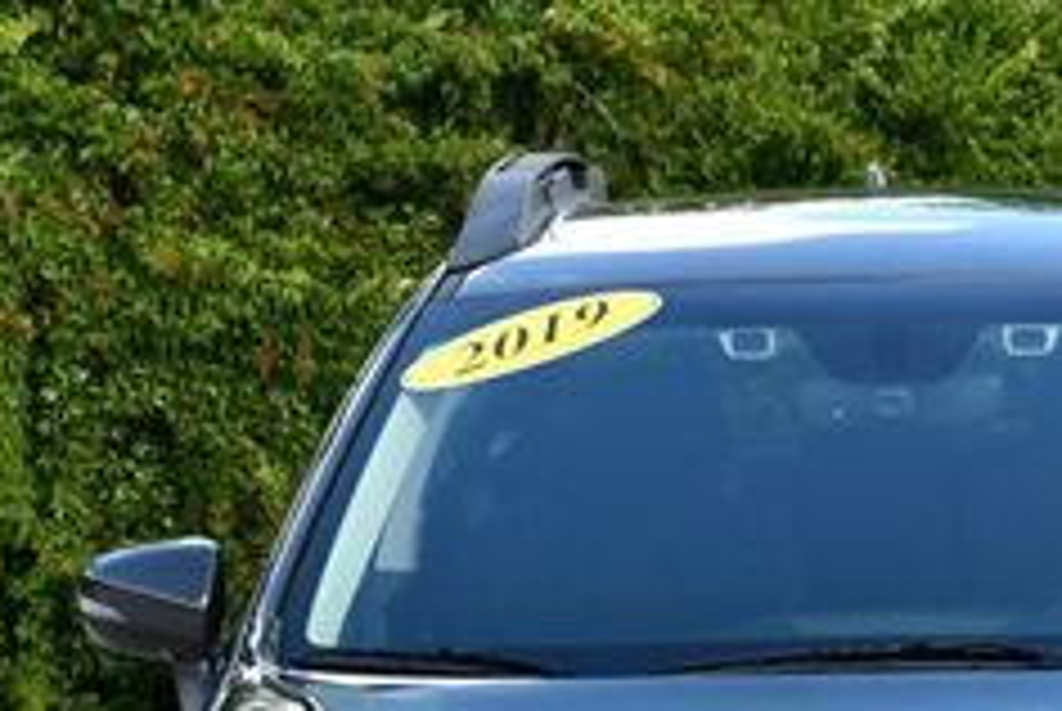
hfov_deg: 12.5
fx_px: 4814
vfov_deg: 8.3
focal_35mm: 163
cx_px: 900
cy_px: 927
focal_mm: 30
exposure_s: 1/250
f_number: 5.6
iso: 220
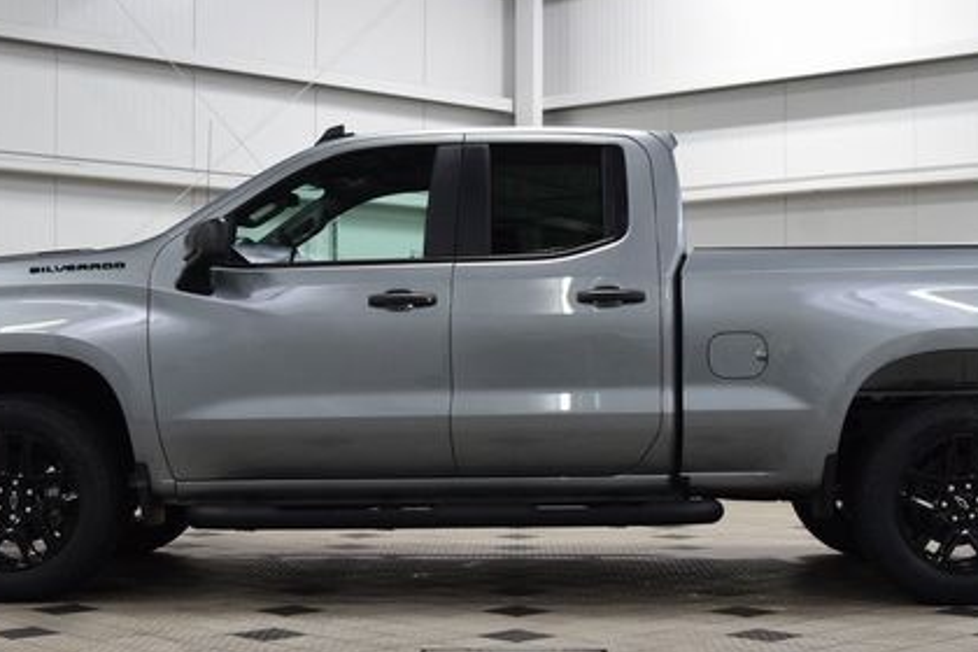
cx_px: 526
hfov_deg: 31.4
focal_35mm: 64
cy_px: 367
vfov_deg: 21.2
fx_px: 1739
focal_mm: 28
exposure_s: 1/60
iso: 1600
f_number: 6.3
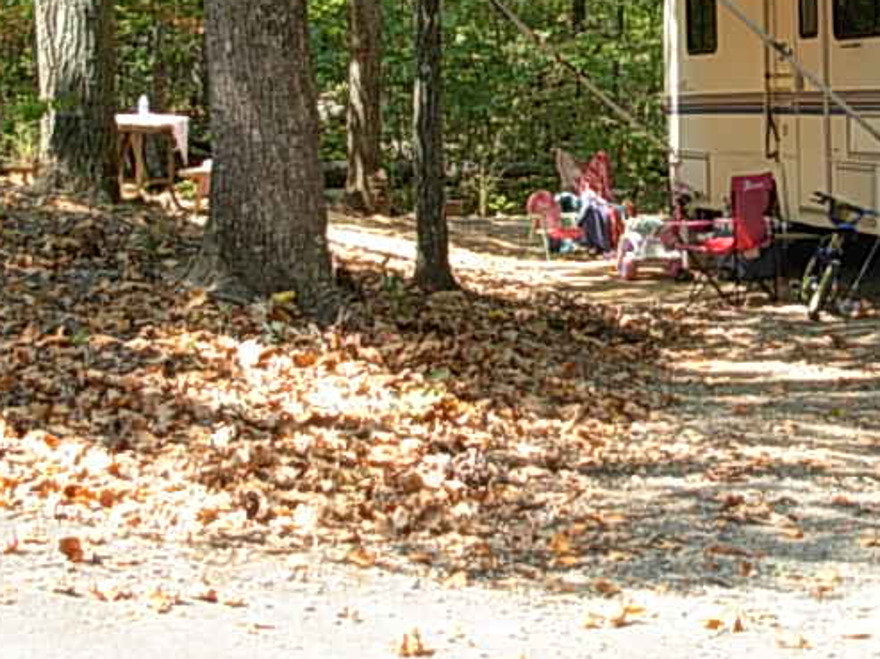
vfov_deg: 18.4
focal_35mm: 79
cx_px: 746
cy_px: 77
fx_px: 2007
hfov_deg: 24.2
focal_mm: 6.3
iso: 79
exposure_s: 1/203
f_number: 2.9
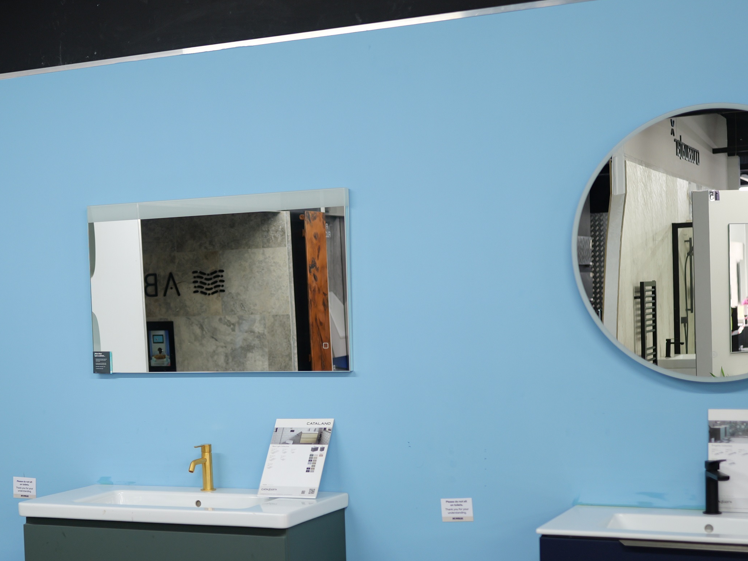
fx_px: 1404
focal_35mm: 65
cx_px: 234
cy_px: 358
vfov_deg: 22.5
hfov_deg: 29.6
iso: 320
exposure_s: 1/60
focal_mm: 35
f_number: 1.8
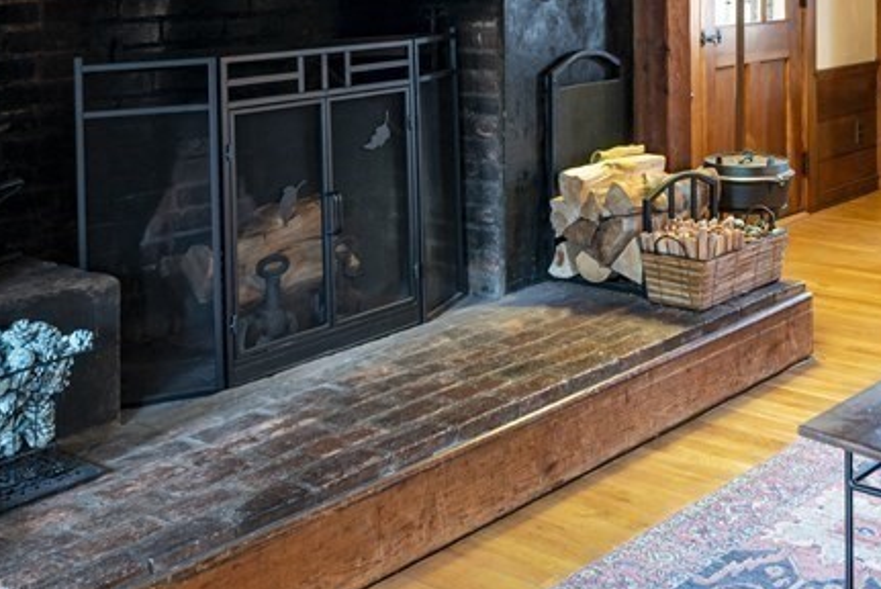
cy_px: -70
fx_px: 1396
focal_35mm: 57
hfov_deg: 34.1
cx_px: 695
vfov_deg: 22.4
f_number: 8
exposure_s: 1/3
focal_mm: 24
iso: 200
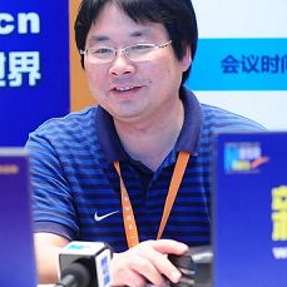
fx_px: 1792
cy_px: 99
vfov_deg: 9.2
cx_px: 64
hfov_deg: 9.1
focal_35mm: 191
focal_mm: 86
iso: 2500
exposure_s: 1/80
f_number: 2.8
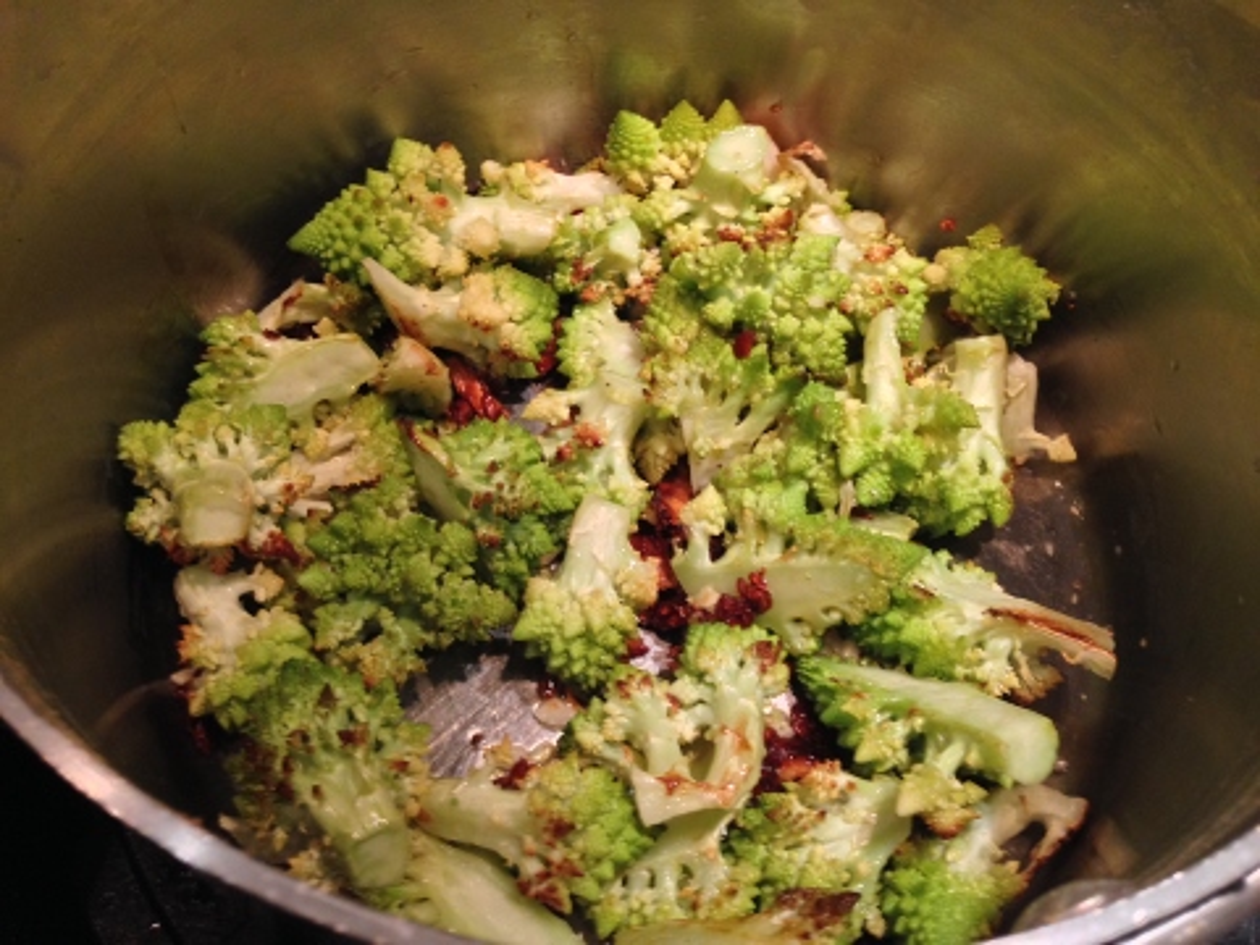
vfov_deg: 42.9
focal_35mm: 33
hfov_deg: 55.4
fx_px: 1201
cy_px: 472
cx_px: 630
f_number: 2.4
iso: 125
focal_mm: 4.12
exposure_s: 1/20
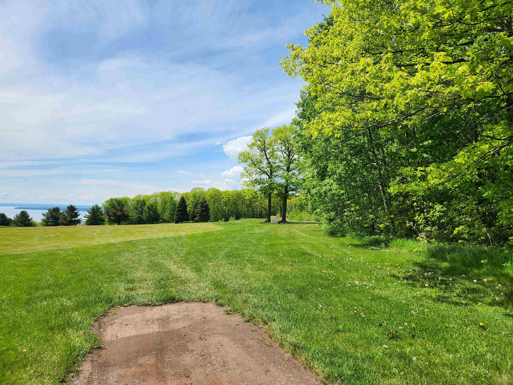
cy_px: 192
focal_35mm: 23
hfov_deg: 73.9
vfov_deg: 58.9
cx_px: 256
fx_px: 341
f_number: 1.8
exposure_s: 1/2436
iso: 20
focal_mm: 5.4
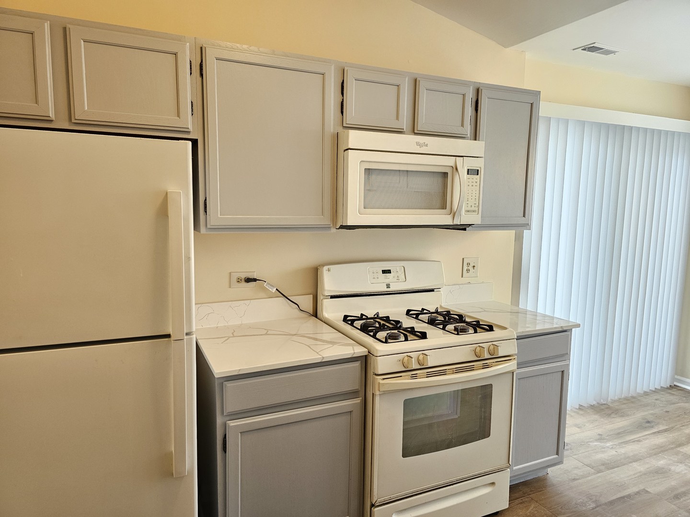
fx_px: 458
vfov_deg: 58.9
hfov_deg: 73.9
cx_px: 345
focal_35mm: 23
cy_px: 258
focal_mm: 6.3
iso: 320
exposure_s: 1/120
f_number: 1.7
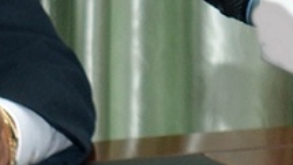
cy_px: -142
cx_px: 5
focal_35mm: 219
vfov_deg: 5.5
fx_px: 1702
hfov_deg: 9.8
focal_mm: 30
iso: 320
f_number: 4.2
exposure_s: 1/160
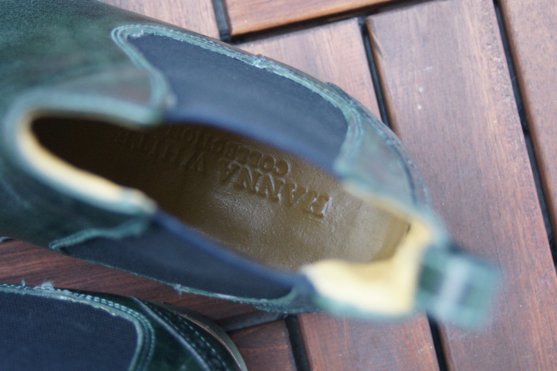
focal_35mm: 75
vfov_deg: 18.2
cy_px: 186
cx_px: 278
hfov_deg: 27.0
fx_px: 1160
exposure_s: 1/45
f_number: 4
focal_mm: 50
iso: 800
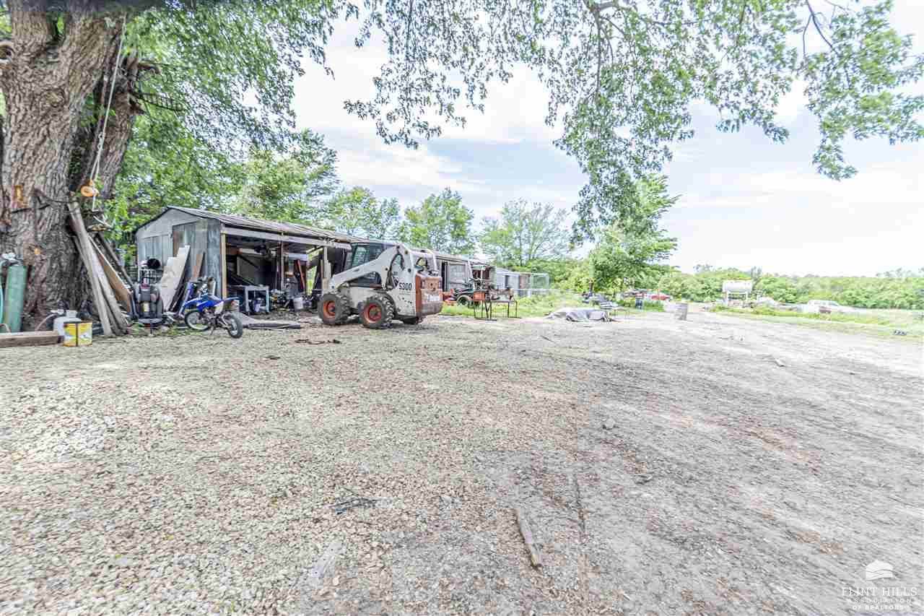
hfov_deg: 100.4
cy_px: 308
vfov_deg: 77.3
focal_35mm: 15
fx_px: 385
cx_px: 462
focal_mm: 10
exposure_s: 1/60
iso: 100
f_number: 7.1
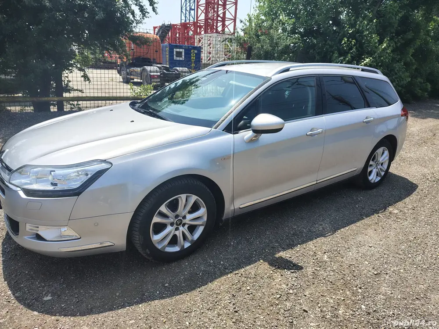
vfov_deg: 56.8
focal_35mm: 24
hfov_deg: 71.6
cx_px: 220
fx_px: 304
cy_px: 164
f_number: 1.8
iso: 100
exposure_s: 1/1259
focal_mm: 5.56
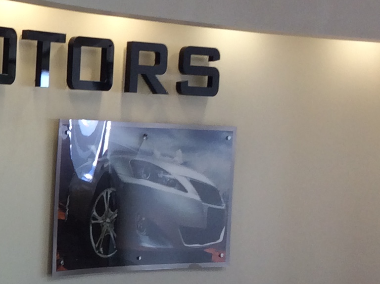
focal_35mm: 108
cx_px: -194
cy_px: 200
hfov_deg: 16.6
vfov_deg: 13.6
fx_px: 1184
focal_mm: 3.3
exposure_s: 1/30
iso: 32
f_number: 2.4
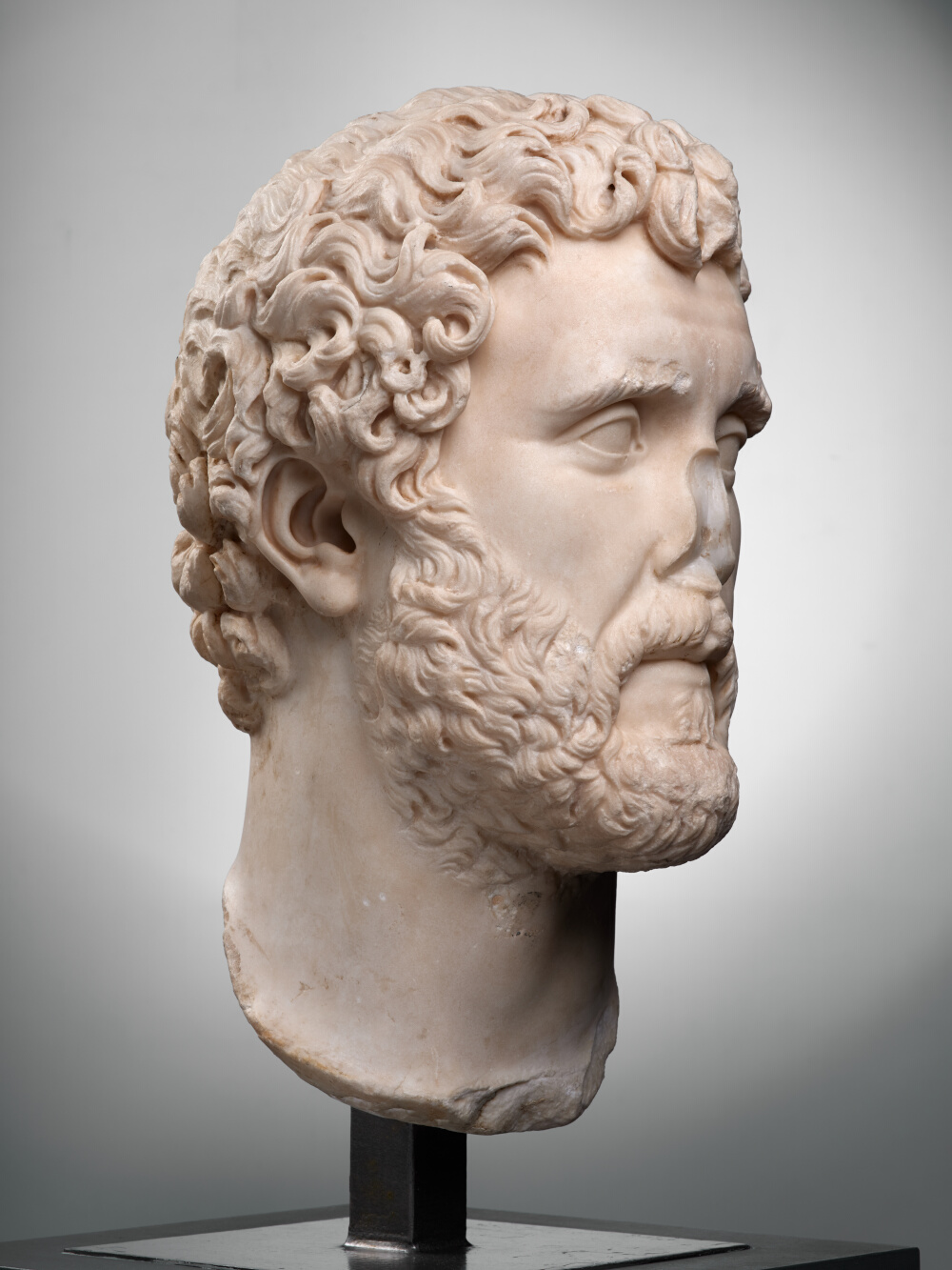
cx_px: 476
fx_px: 2310
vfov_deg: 30.7
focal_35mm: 63
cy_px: 635
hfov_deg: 23.3
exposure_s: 1/125
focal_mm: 80
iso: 100
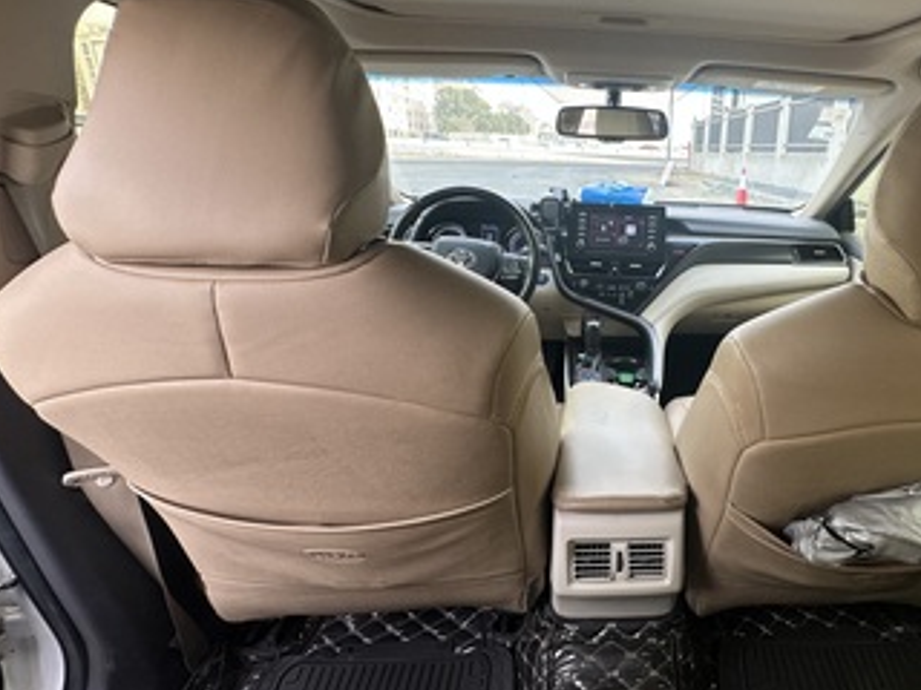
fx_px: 532
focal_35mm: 20
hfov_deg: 78.1
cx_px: 640
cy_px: 329
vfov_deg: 65.9
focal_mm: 2.22
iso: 80
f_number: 2.2
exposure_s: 1/99
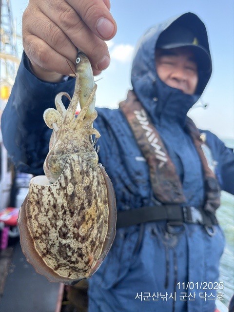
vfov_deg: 71.6
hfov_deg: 56.8
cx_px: 117
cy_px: 156
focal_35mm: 24
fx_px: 216
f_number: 1.78
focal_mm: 6.76
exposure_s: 1/1156
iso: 320
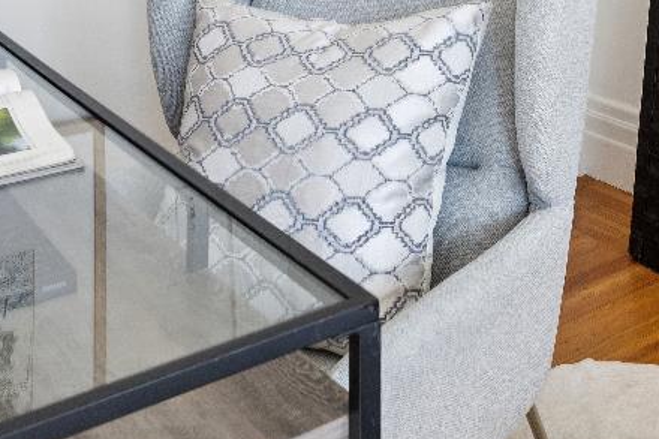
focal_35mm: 60
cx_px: 610
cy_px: -211
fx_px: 1092
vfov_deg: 19.8
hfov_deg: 31.8
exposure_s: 1/80
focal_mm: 17.5
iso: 180
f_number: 8
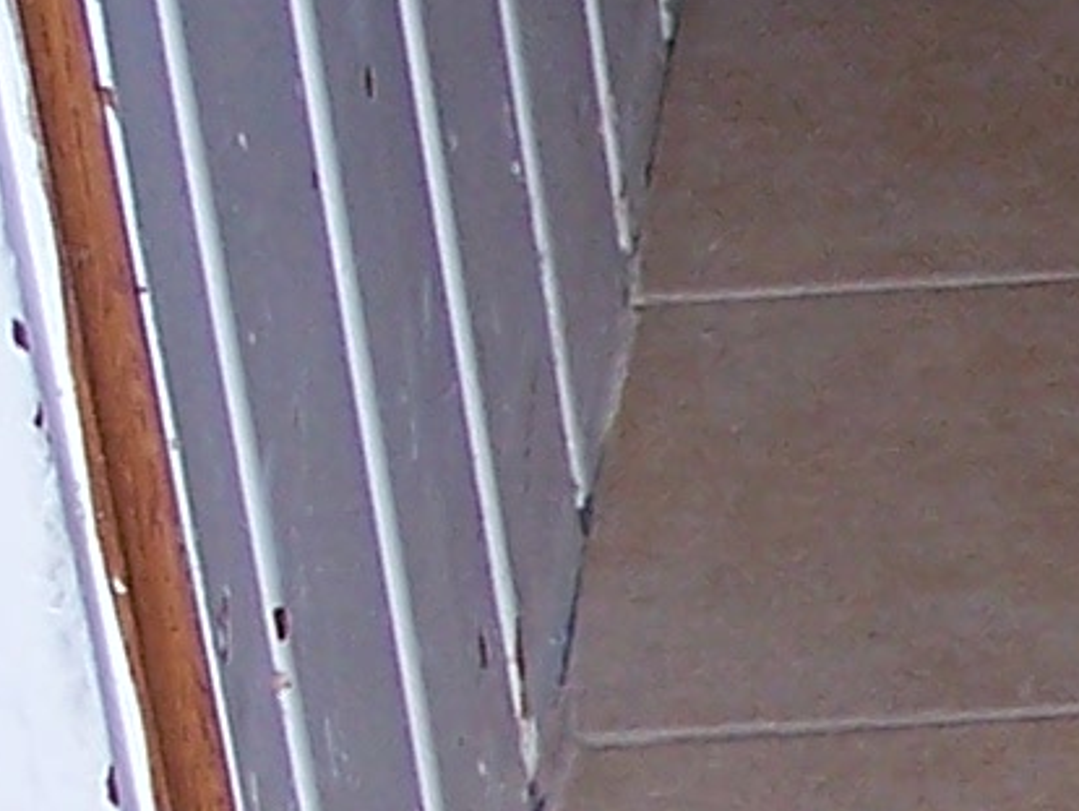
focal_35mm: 269
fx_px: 8390
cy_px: 1437
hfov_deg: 6.8
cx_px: 2909
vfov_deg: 5.4
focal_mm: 8
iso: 100
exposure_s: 1/60
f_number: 2.8
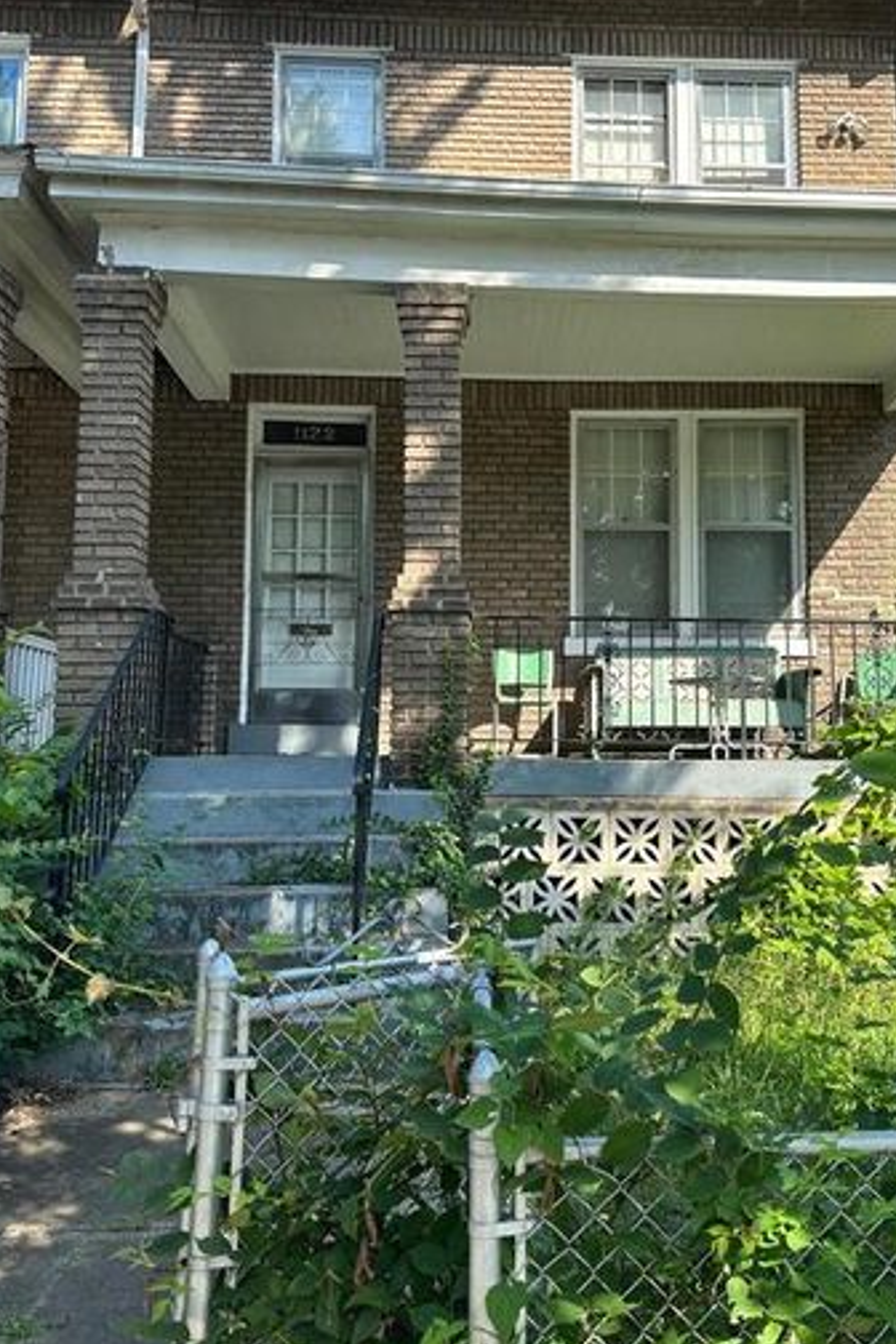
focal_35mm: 33
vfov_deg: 57.0
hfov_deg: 39.7
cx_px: 555
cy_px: 575
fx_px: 1232
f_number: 1.78
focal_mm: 6.86
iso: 80
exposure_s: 1/1289
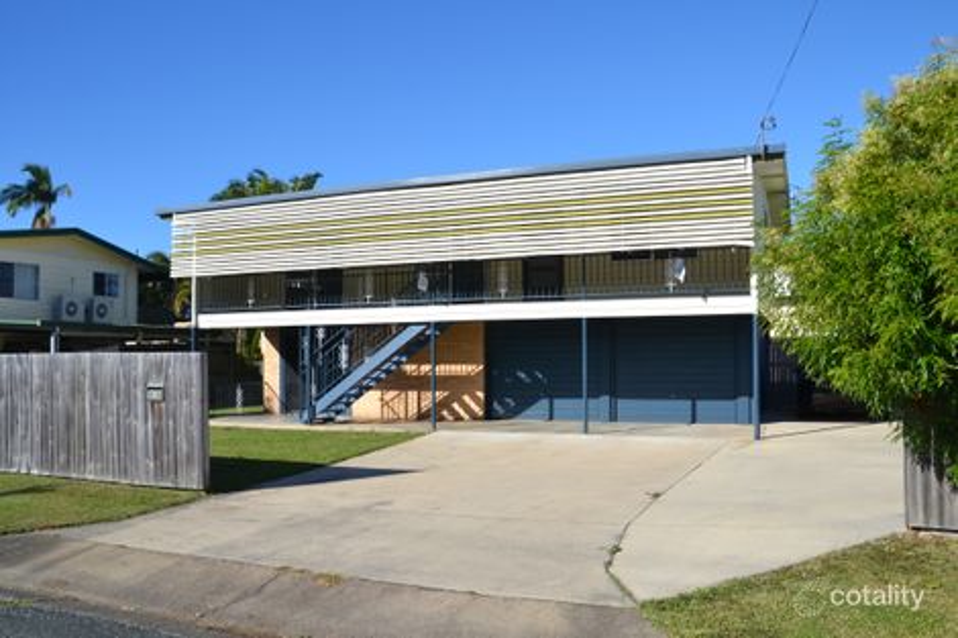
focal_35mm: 30
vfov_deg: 43.6
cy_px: 319
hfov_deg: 61.9
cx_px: 479
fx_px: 798
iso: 100
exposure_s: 1/250
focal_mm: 20
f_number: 8
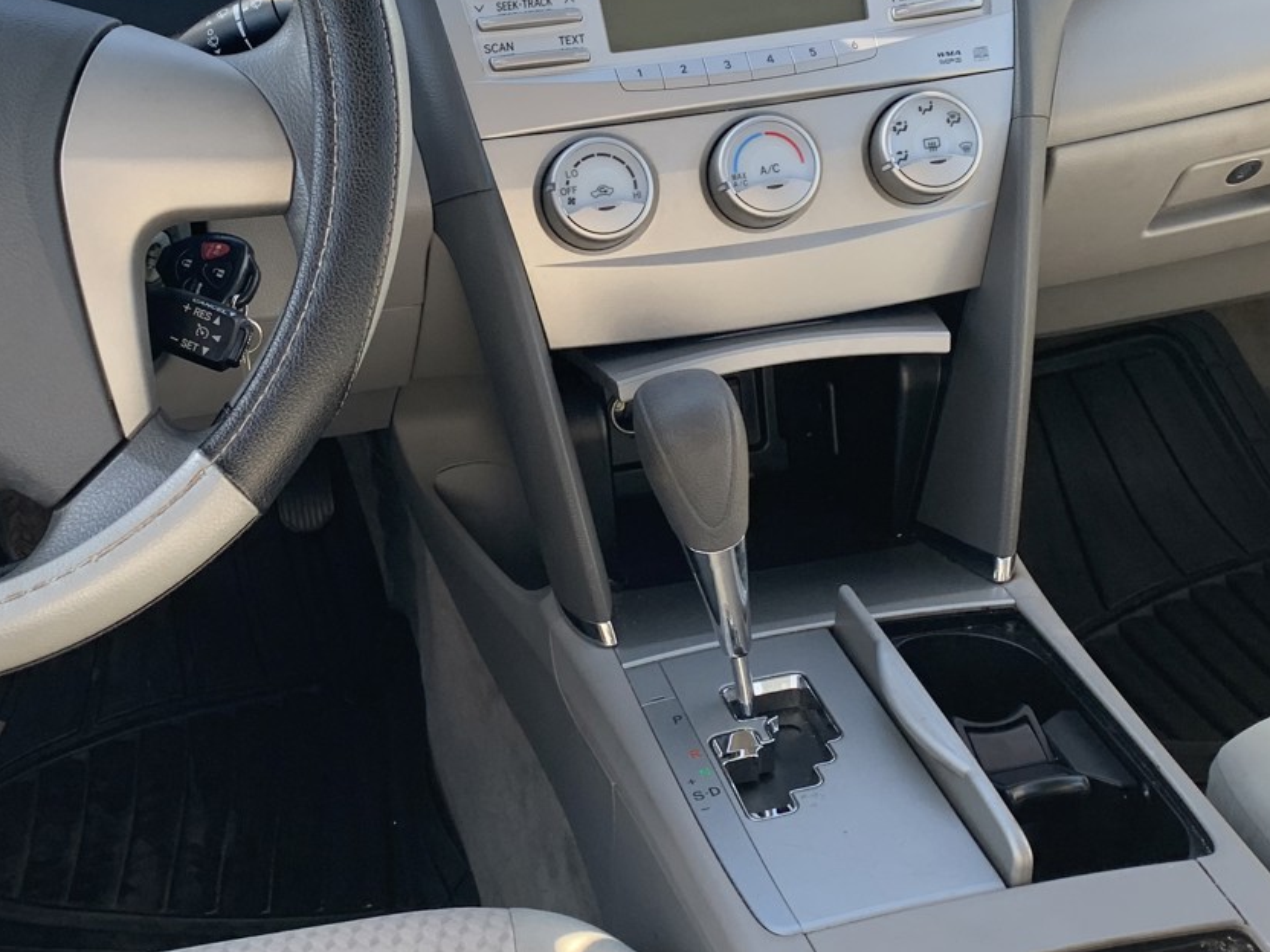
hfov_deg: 38.0
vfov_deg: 29.1
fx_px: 1834
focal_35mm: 50
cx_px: 479
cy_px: 406
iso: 32
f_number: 1.8
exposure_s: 1/122
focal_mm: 4.25
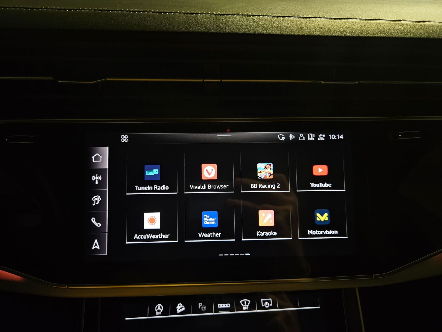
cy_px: 166
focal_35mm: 23
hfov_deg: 73.9
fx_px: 294
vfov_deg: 58.9
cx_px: 221
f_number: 1.8
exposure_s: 1/51
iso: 320
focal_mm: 5.4
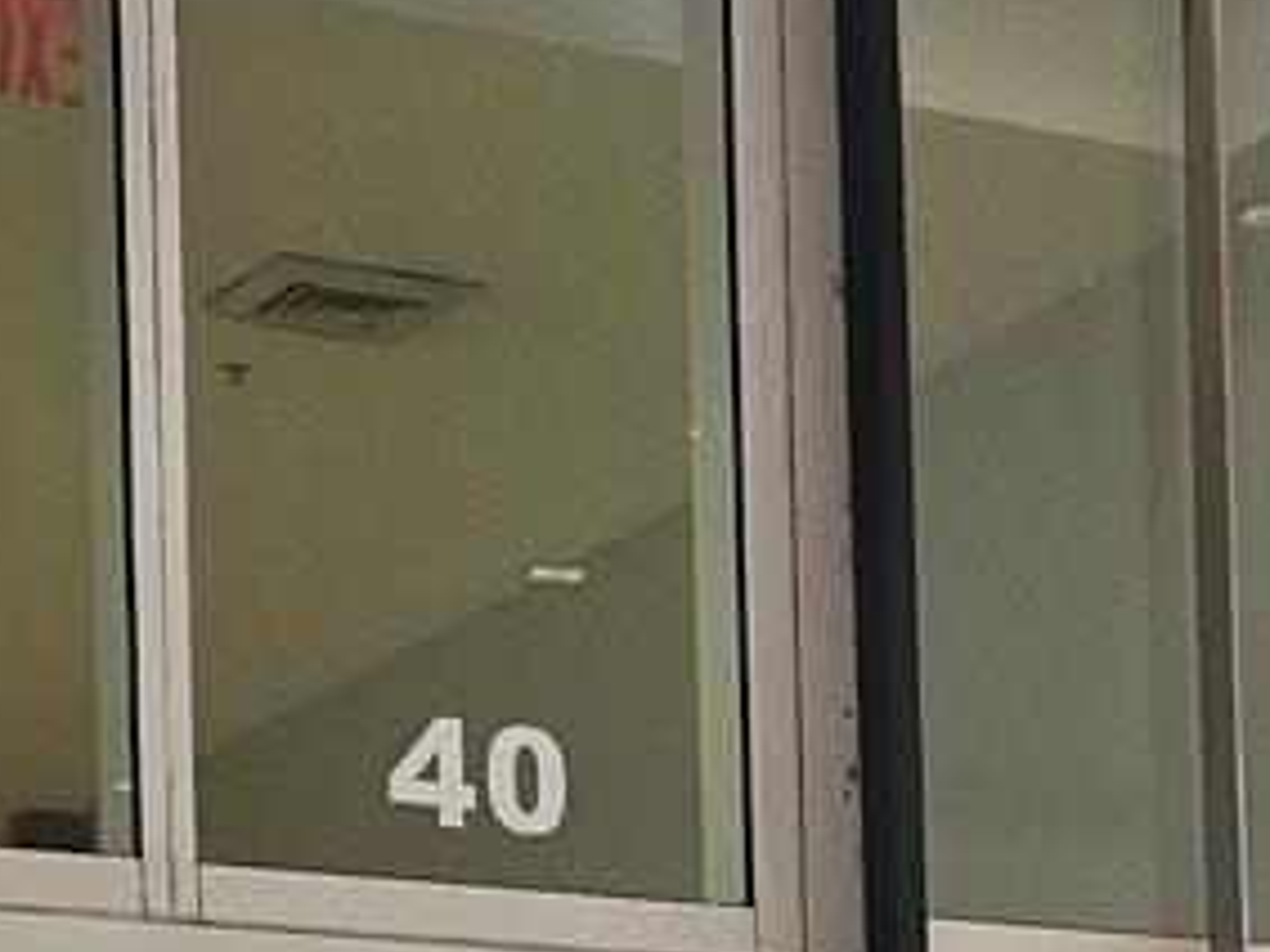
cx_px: 1328
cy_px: 1581
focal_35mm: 130
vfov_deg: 10.8
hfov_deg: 14.9
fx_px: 4767
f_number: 1.7
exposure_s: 1/120
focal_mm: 6.3
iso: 250
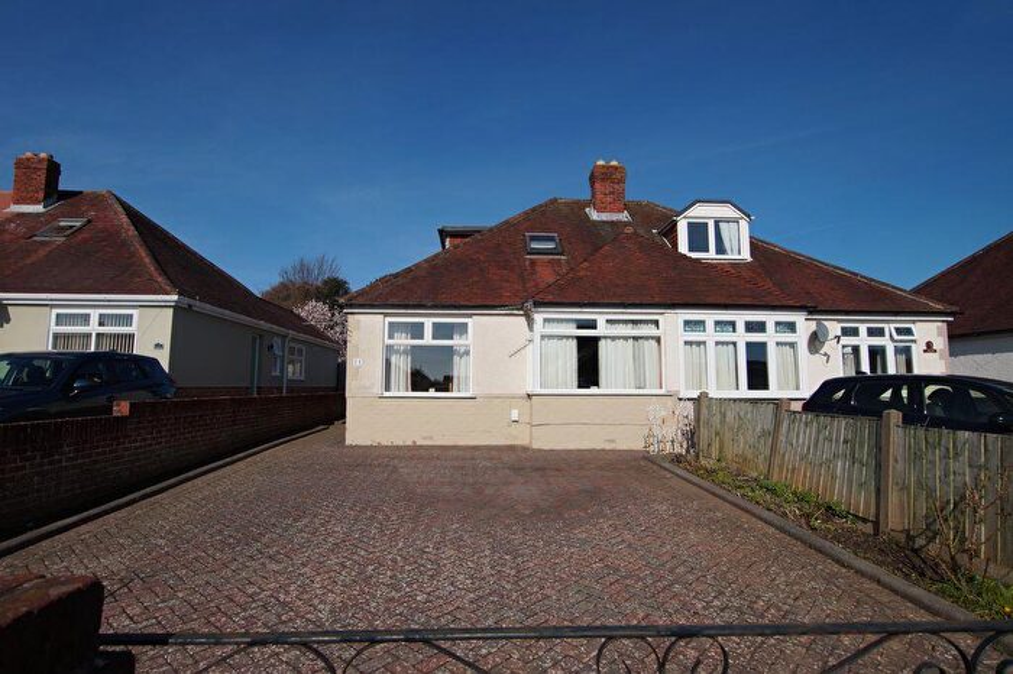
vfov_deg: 67.3
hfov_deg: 90.0
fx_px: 506
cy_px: 337
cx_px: 506
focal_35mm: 18
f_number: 8
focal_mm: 12
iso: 100
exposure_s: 1/640
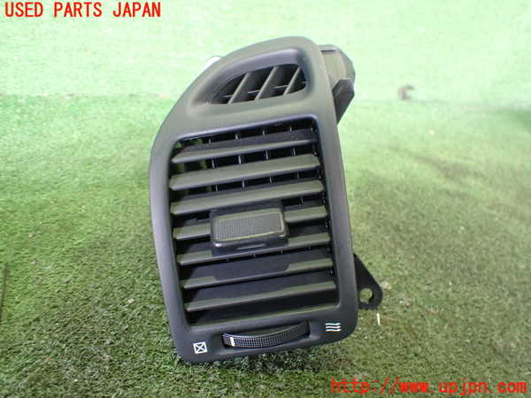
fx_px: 460
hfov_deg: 60.0
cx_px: 266
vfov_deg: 46.8
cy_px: 199
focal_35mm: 30
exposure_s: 1/30
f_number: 2.3
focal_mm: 5.4
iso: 800
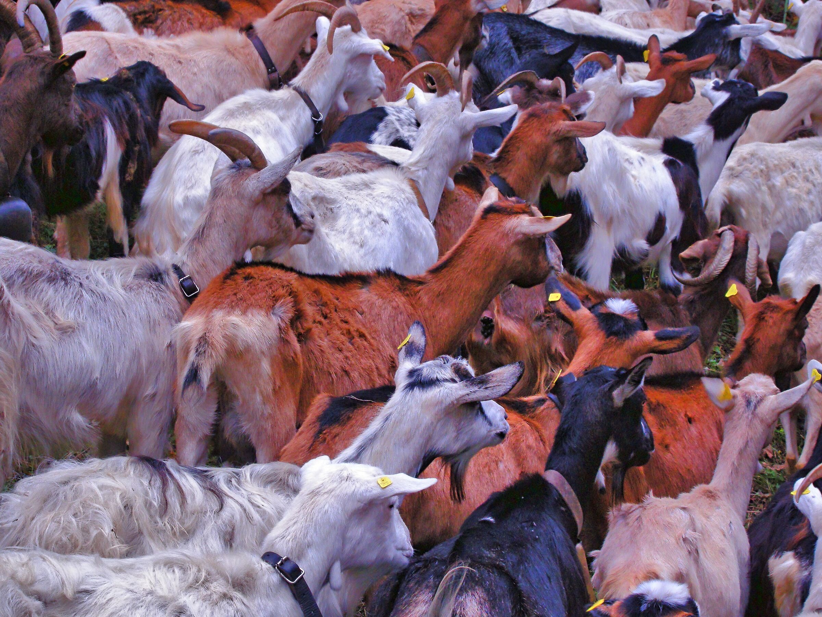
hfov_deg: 16.0
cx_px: 411
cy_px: 308
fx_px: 2921
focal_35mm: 123
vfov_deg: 12.0
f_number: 7.3
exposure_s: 1/49.3
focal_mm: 26.3
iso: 200
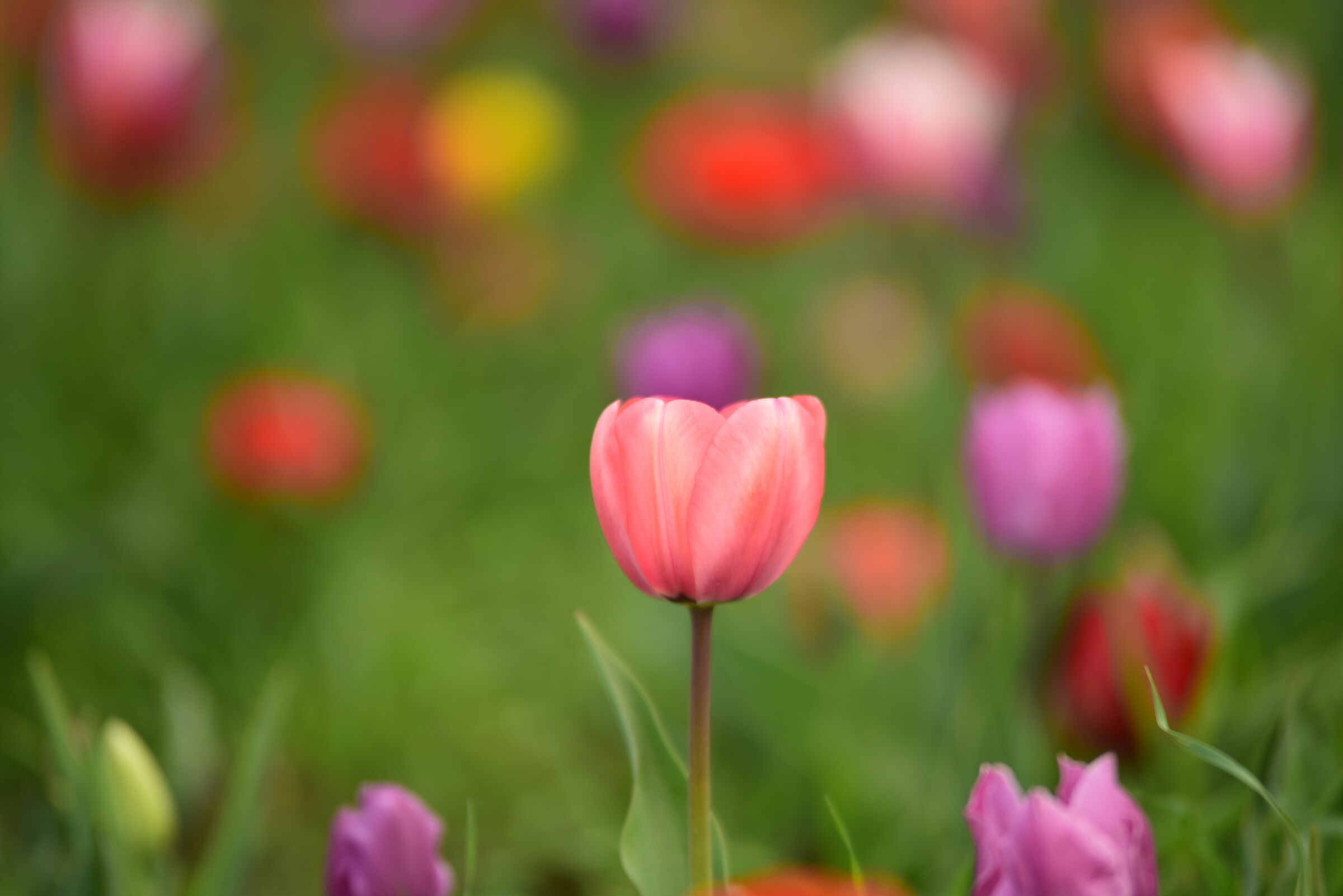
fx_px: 7463
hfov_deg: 10.3
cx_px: 672
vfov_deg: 6.9
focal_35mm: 200
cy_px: 448
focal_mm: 200
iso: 100
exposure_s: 1/640
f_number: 2.8
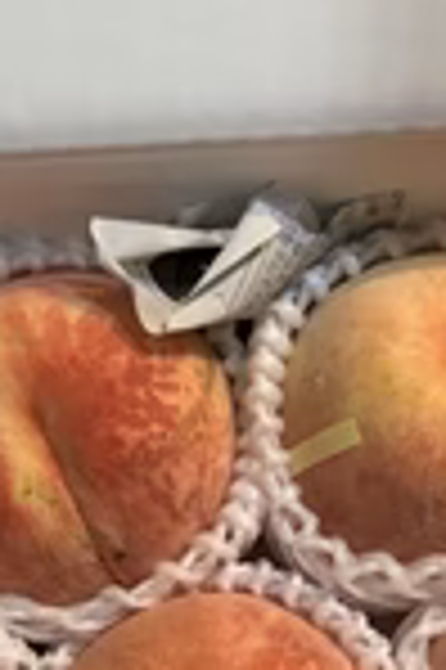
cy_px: 755
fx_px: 1248
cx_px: 131
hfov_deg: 20.2
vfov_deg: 27.3
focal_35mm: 67
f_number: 1.78
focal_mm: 6.76
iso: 800
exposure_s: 1/50
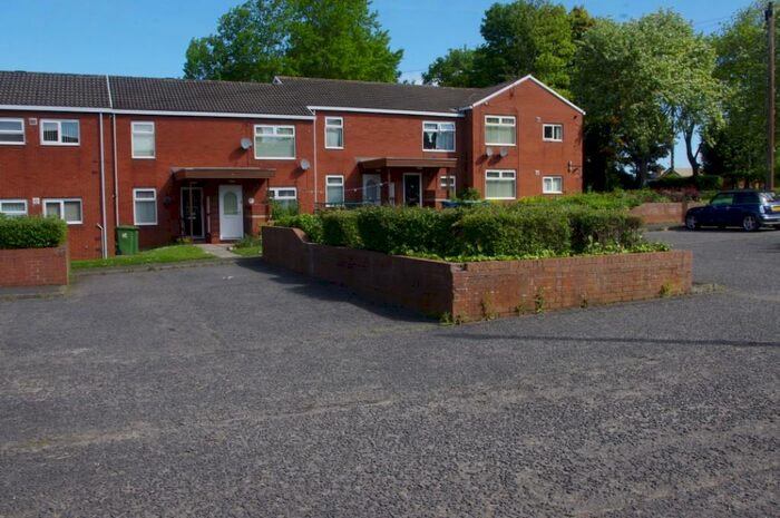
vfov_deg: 42.2
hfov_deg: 60.3
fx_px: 671
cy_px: 259
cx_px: 390
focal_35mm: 31
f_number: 13
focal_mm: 21.25
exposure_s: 1/160
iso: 400
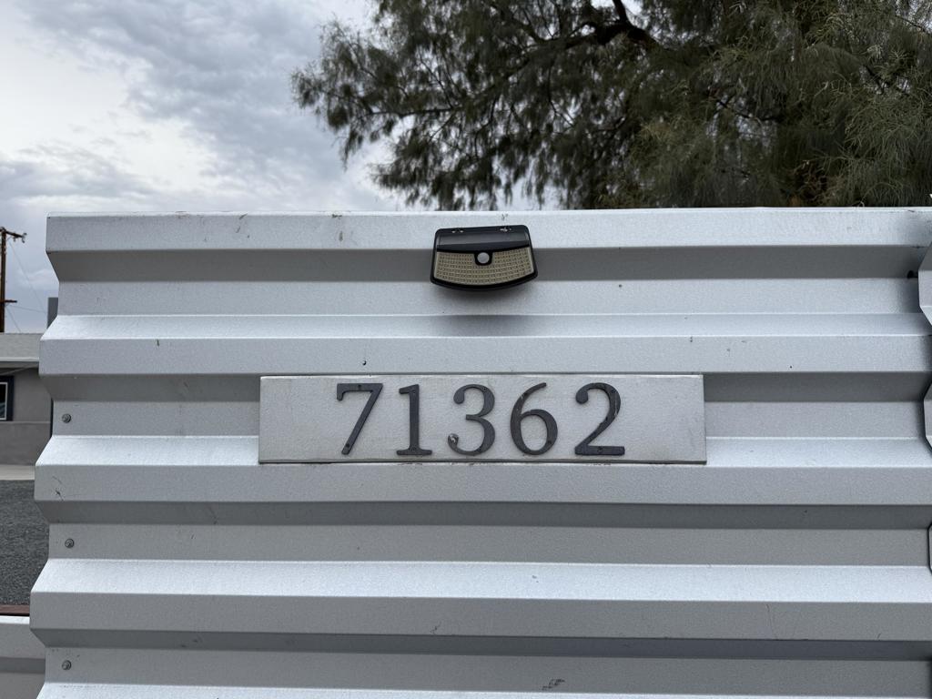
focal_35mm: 24
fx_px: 646
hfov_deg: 71.6
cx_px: 466
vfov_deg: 56.8
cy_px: 350
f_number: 1.78
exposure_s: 1/1522
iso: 80
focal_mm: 6.76
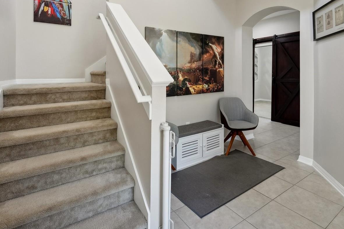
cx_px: 182
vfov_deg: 63.0
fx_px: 181
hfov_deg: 86.8
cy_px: 78
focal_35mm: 19
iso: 400
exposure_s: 1/10
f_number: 8
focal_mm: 14
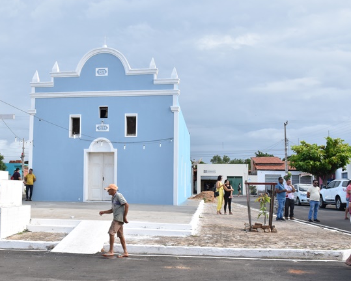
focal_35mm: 46
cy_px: 144
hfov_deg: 39.5
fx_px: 478
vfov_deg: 32.7
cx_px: 98
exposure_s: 1/125
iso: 400
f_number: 14
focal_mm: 22
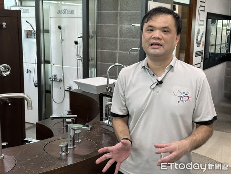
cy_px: 87
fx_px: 320
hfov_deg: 39.7
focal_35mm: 48
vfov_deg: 30.3
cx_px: 116
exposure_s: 1/60
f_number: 1.78
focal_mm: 6.86
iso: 80
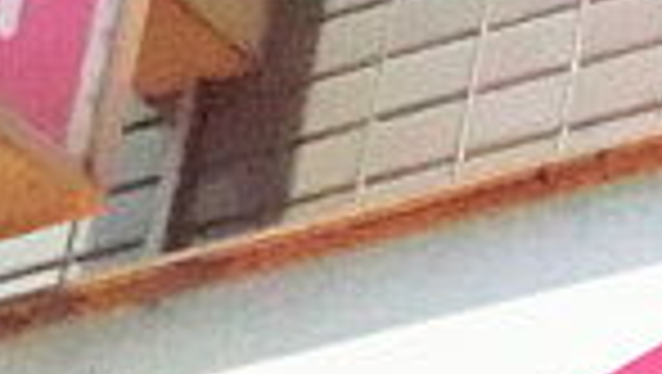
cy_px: 473
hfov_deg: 8.0
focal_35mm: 260
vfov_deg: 4.7
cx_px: 1148
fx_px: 4568
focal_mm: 9.8
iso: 3200
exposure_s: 1/2000
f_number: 9.7
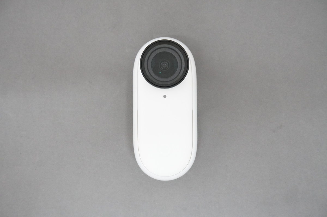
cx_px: 164
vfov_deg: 29.8
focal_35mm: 45
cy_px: 108
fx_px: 408
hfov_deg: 43.6
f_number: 11
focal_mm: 30
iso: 6400
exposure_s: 1/50
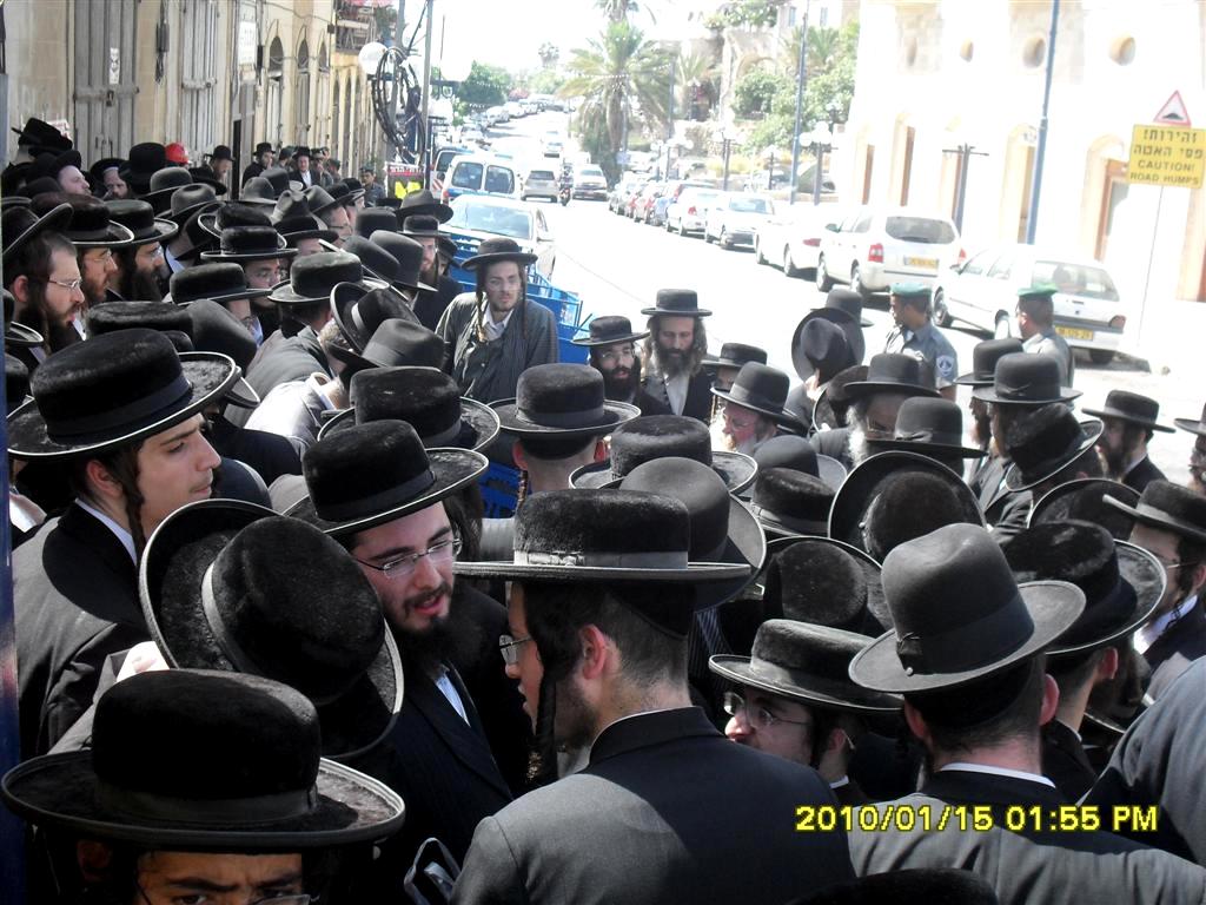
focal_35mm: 49
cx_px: 603
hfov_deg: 38.9
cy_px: 452
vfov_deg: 29.7
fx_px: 1707
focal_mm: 8.1
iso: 80
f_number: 3.1
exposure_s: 1/180
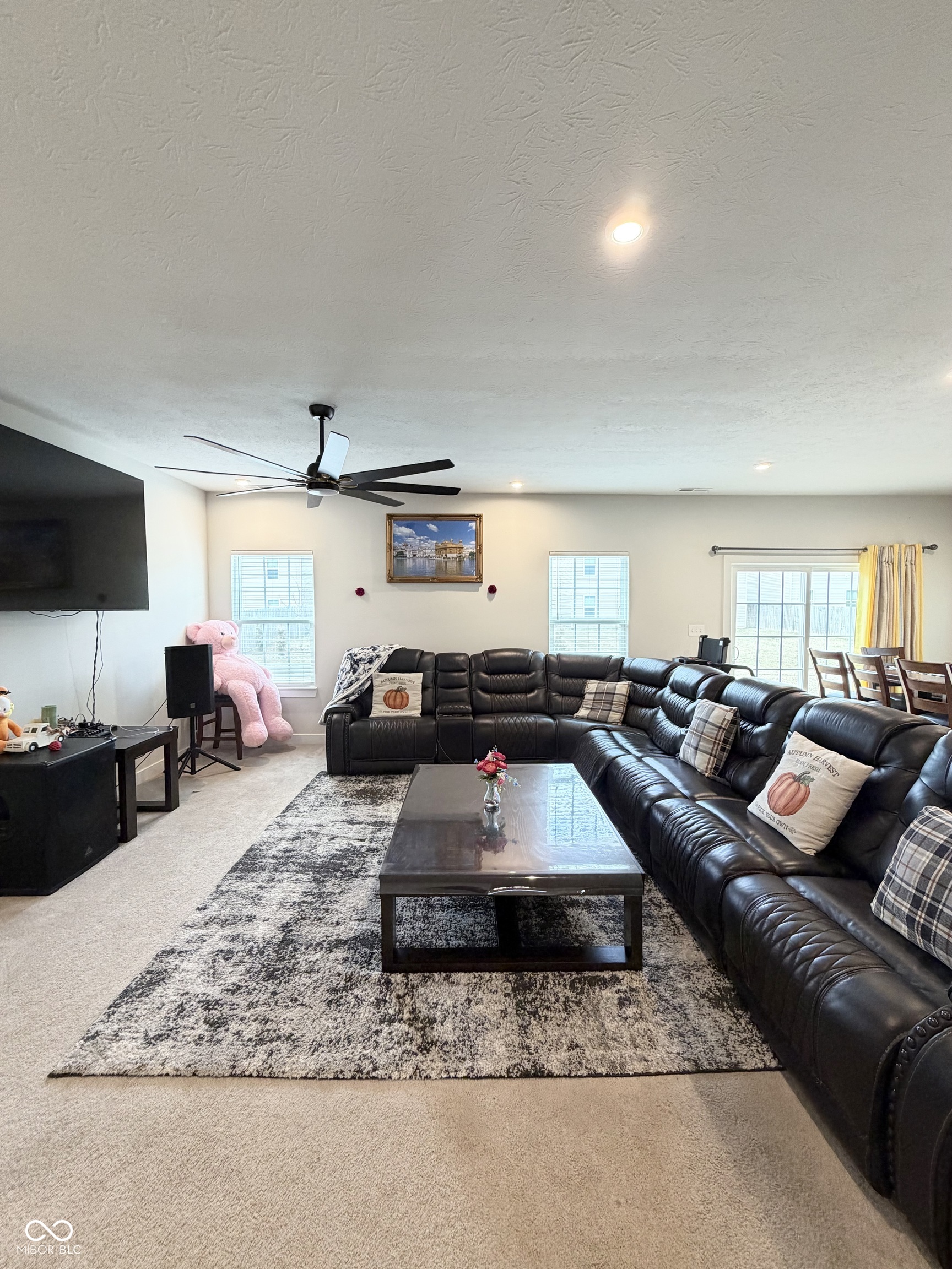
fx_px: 513
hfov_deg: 85.7
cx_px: 476
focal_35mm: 14
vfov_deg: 102.1
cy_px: 634
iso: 200
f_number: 2.2
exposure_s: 1/60
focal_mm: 2.22
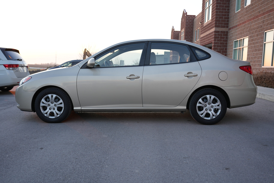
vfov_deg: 37.9
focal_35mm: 35
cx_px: 137
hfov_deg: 54.4
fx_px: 266
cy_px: 92
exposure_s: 1/60
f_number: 3.5
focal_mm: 35
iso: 100
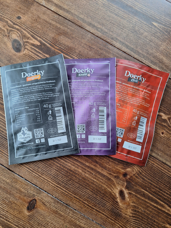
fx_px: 151
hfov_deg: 58.9
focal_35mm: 23
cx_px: 86
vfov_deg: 73.9
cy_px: 114
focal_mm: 5.54
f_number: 1.8
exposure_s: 1/50
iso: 160
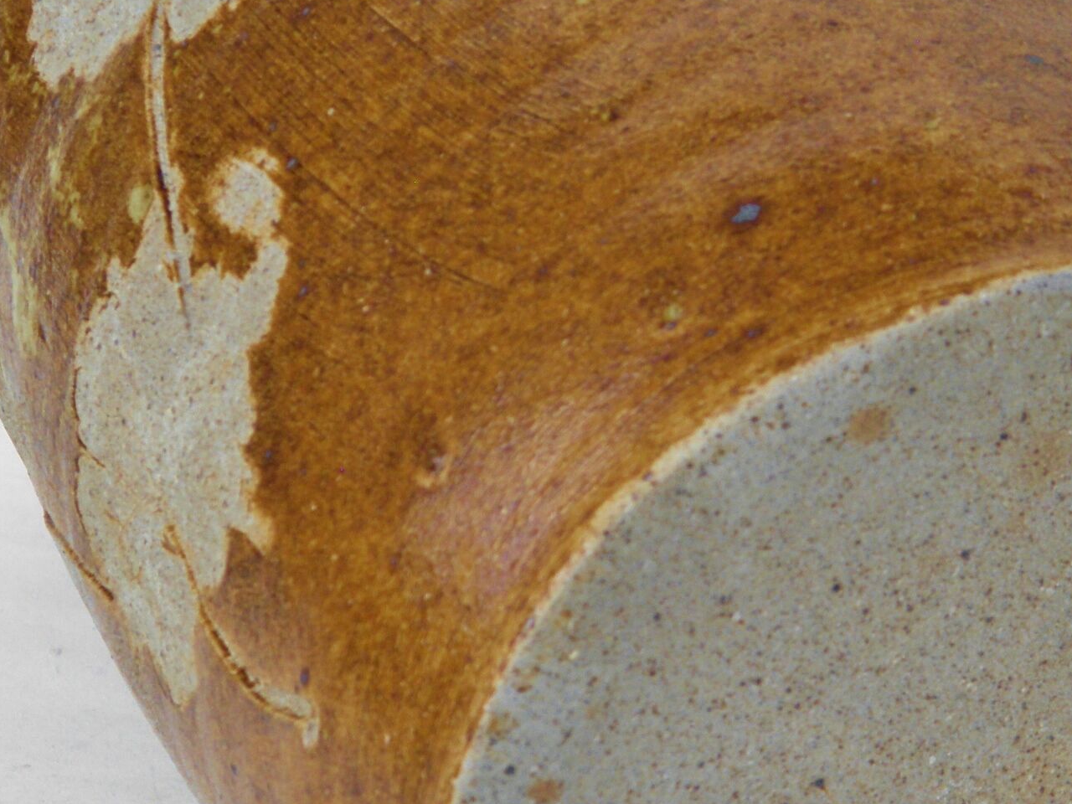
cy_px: 685
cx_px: 923
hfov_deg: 12.3
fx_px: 4955
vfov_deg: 9.2
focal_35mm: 160
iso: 100
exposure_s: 1/200
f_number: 4.4
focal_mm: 14.3
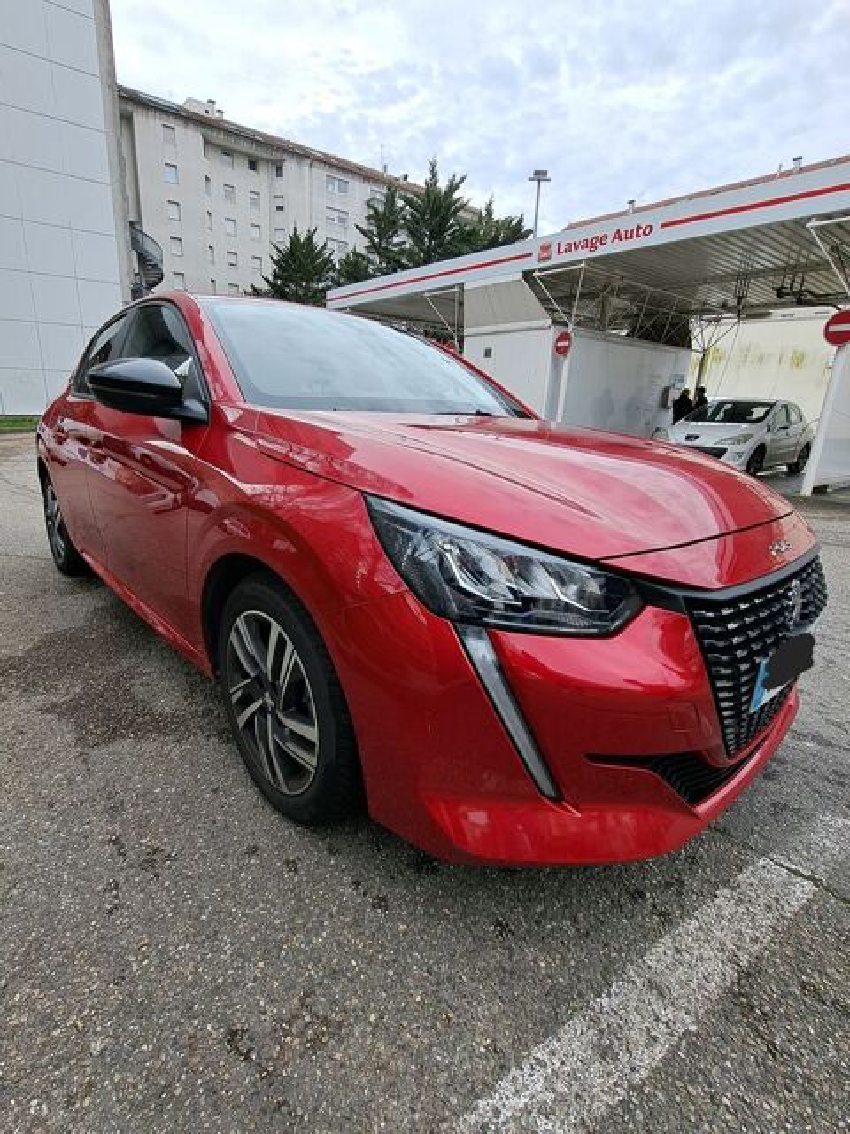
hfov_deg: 89.9
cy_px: 567
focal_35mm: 13
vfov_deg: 106.2
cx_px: 425
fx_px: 426
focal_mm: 1.74
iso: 50
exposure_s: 1/104
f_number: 2.2
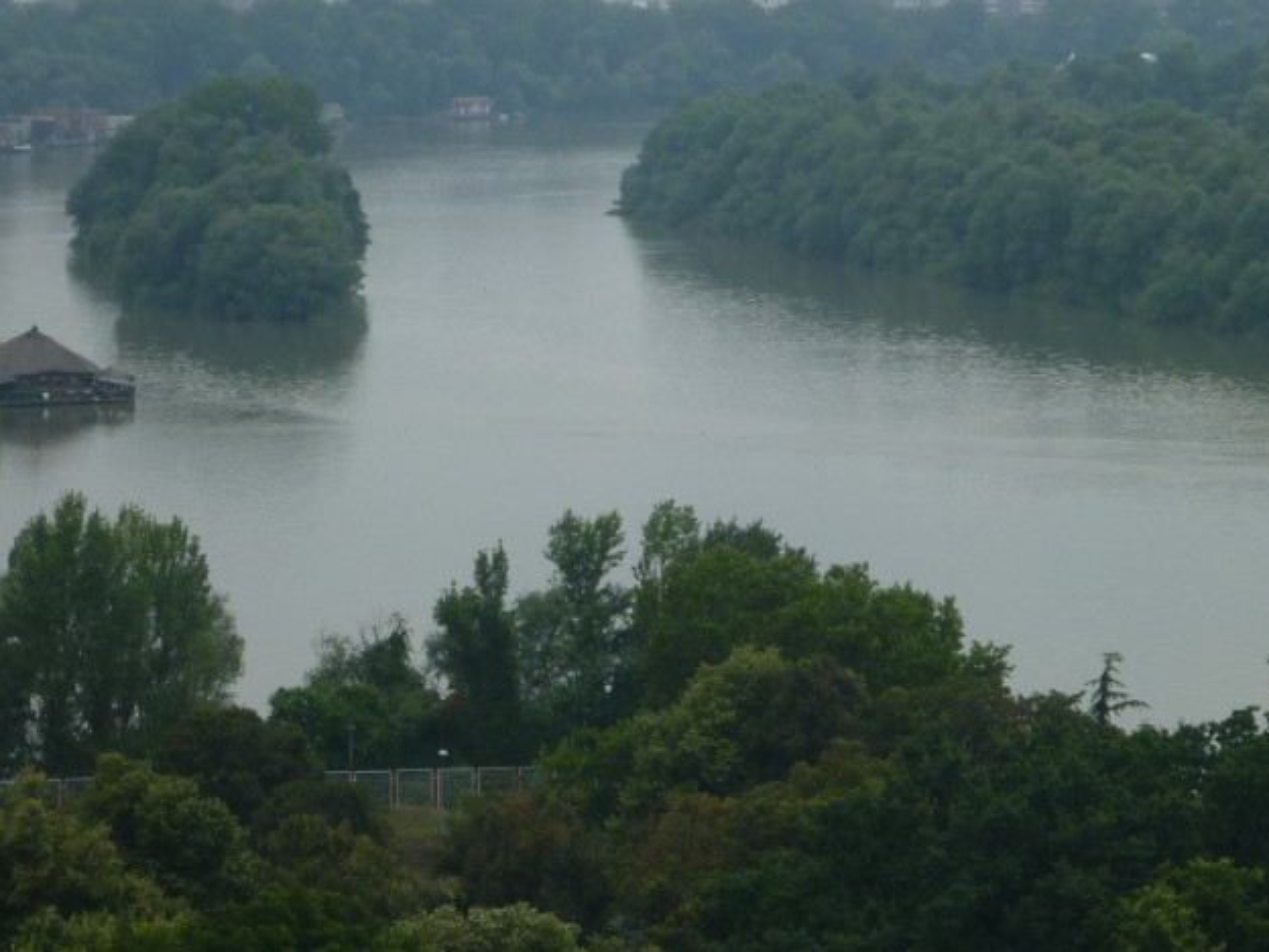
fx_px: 6195
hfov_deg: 11.7
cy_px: 260
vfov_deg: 8.8
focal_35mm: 169
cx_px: 421
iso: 100
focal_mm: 18.3
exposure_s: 1/320
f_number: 5.7
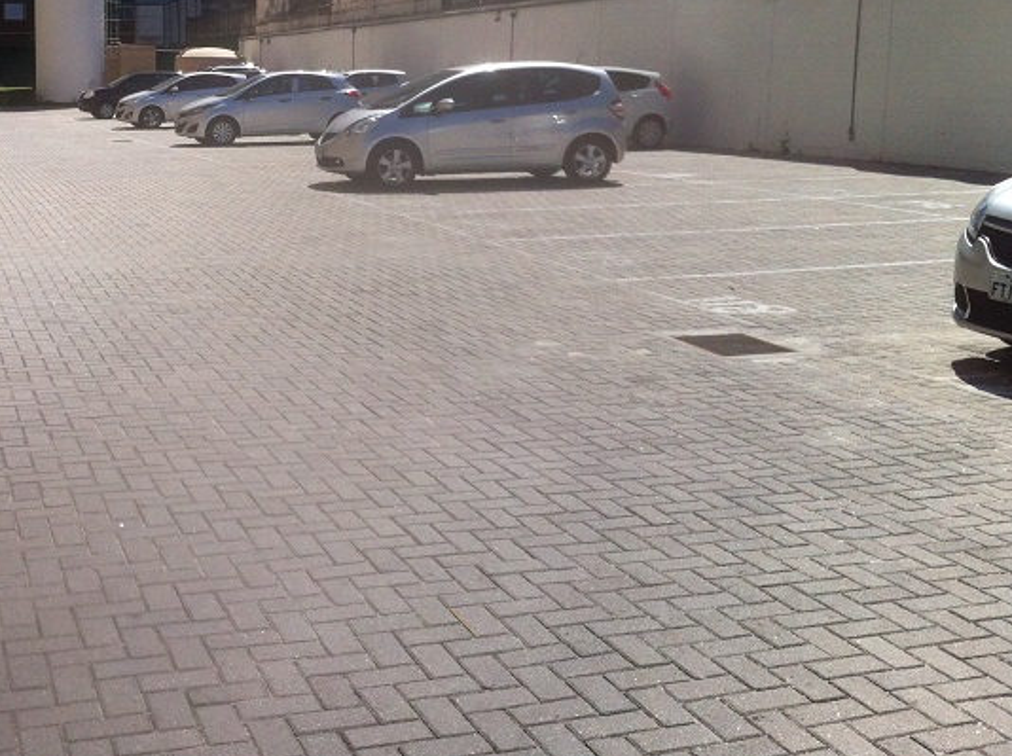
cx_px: 298
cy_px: 274
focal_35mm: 51
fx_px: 1489
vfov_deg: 28.4
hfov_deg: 36.9
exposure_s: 1/2155
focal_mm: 3.85
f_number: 2.8
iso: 80
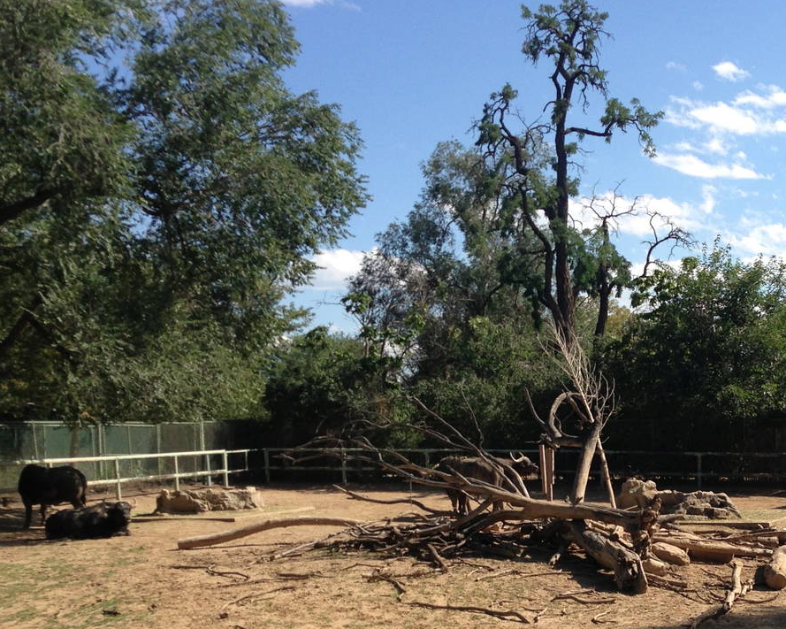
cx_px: 617
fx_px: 1349
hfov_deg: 31.7
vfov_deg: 25.8
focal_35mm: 58
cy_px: 504
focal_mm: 4.13
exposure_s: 1/1153
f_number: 2.4
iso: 50
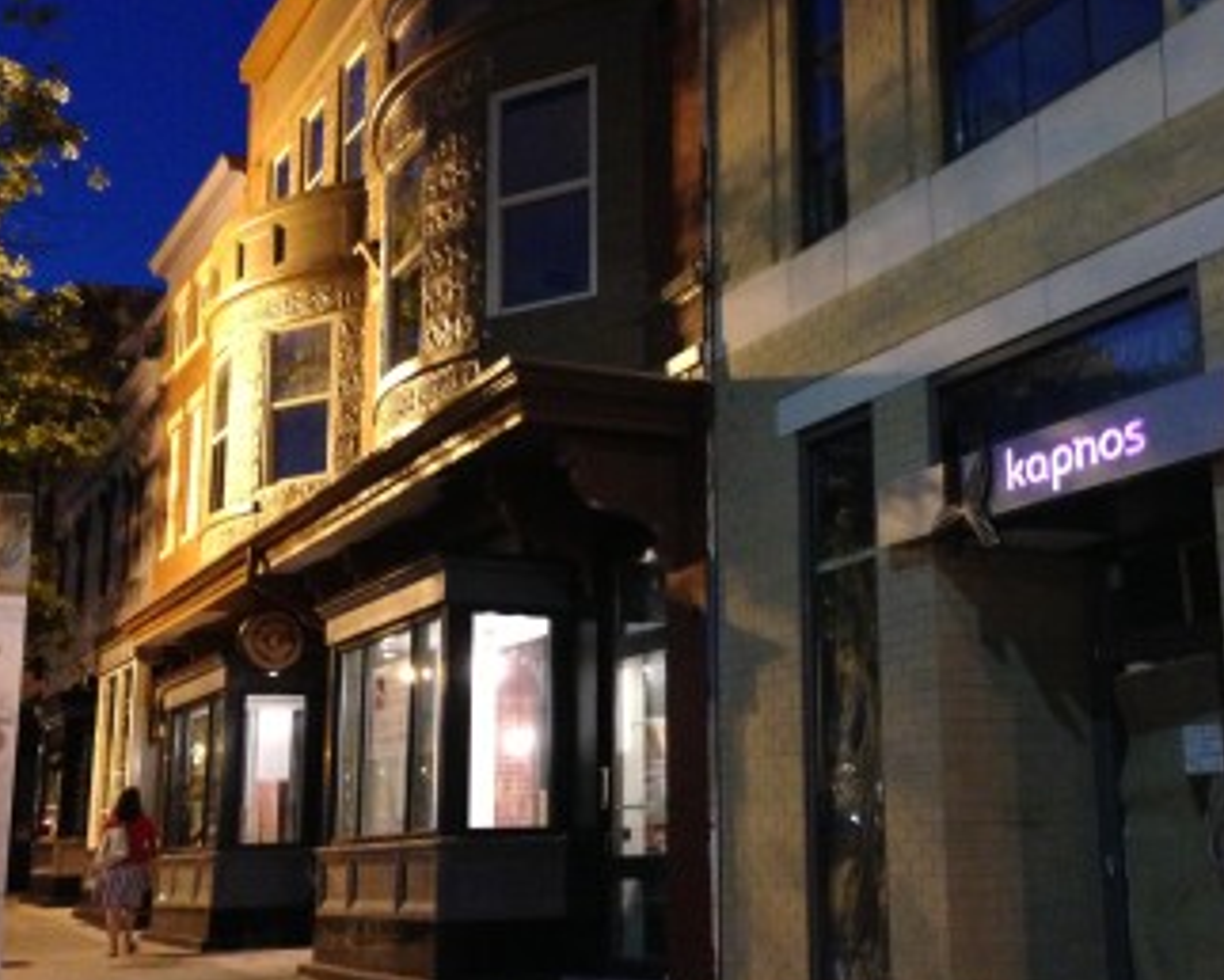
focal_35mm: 50
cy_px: 465
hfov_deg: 37.0
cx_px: 787
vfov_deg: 30.3
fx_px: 1812
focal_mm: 4.13
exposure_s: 1/15
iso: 500
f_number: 2.4
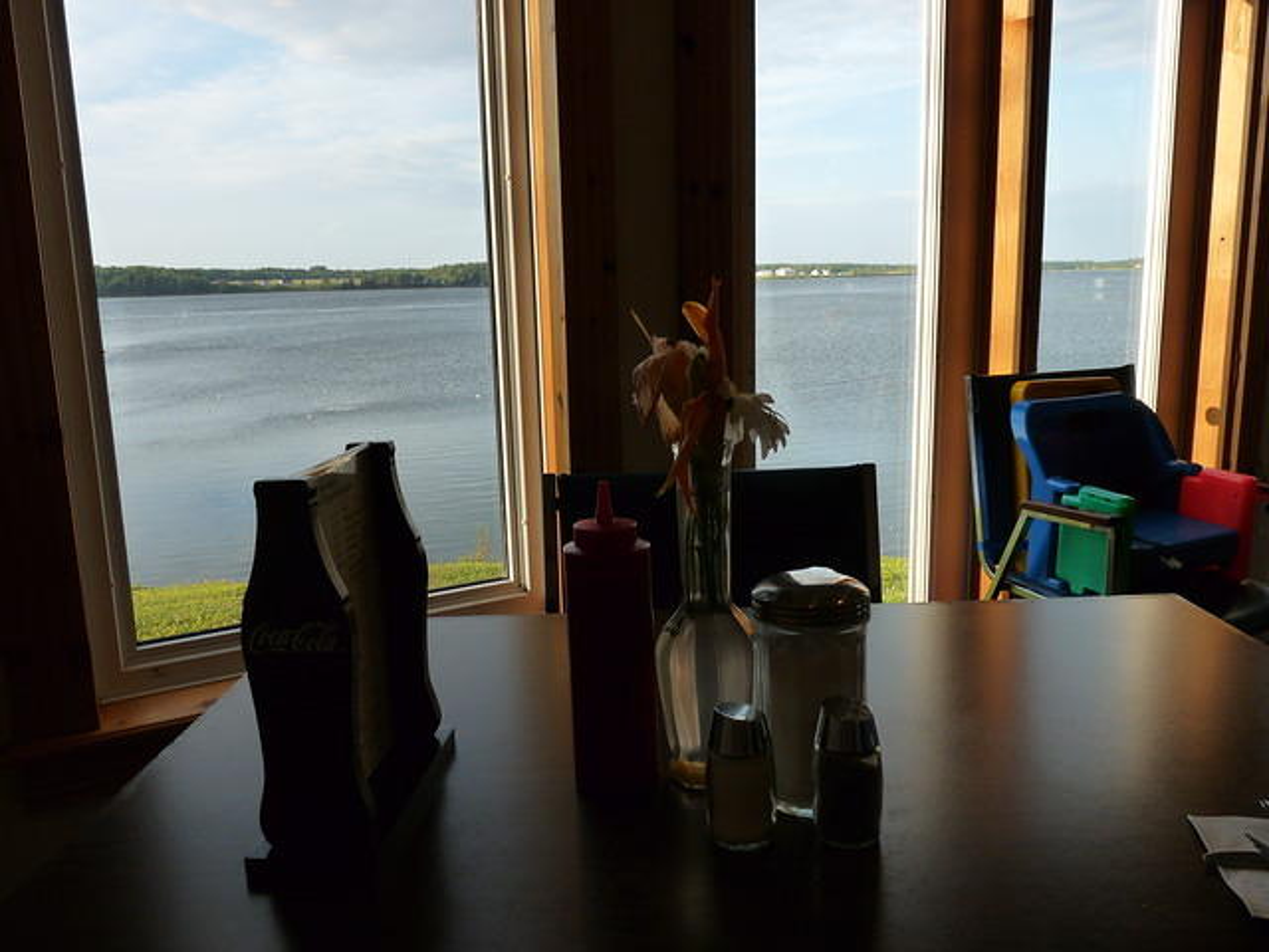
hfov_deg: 65.3
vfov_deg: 51.4
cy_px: 476
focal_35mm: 27
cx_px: 634
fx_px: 990
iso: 160
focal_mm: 4.8
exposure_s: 1/200
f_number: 4.5
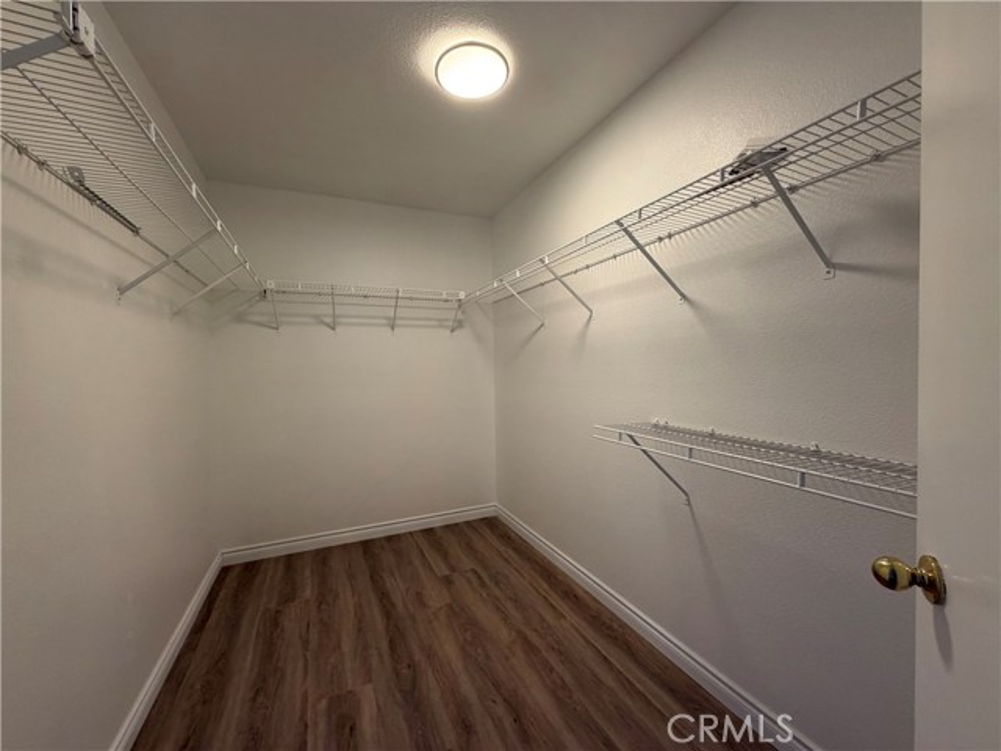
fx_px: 405
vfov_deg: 85.7
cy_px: 376
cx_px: 500
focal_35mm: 14
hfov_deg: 102.1
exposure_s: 1/120
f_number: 2.2
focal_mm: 2.22
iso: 250
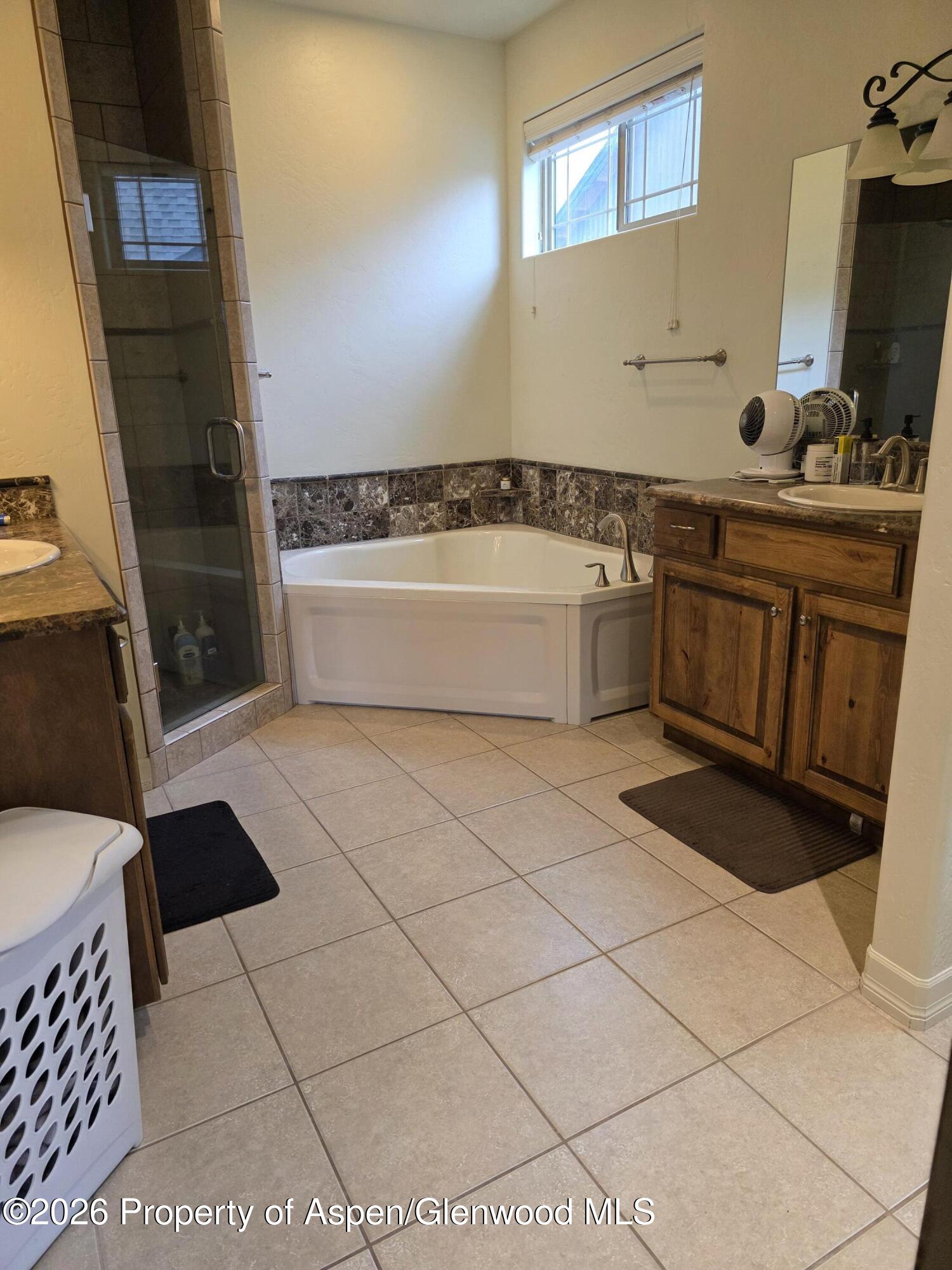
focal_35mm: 23
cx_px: 476
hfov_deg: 58.9
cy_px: 635
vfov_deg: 73.9
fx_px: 843
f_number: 1.7
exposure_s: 1/120
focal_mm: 6.3
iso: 250
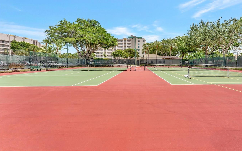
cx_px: 143
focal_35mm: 17
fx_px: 112
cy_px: 64
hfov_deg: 93.4
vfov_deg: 67.6
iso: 400
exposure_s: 1/1600
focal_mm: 14
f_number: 8
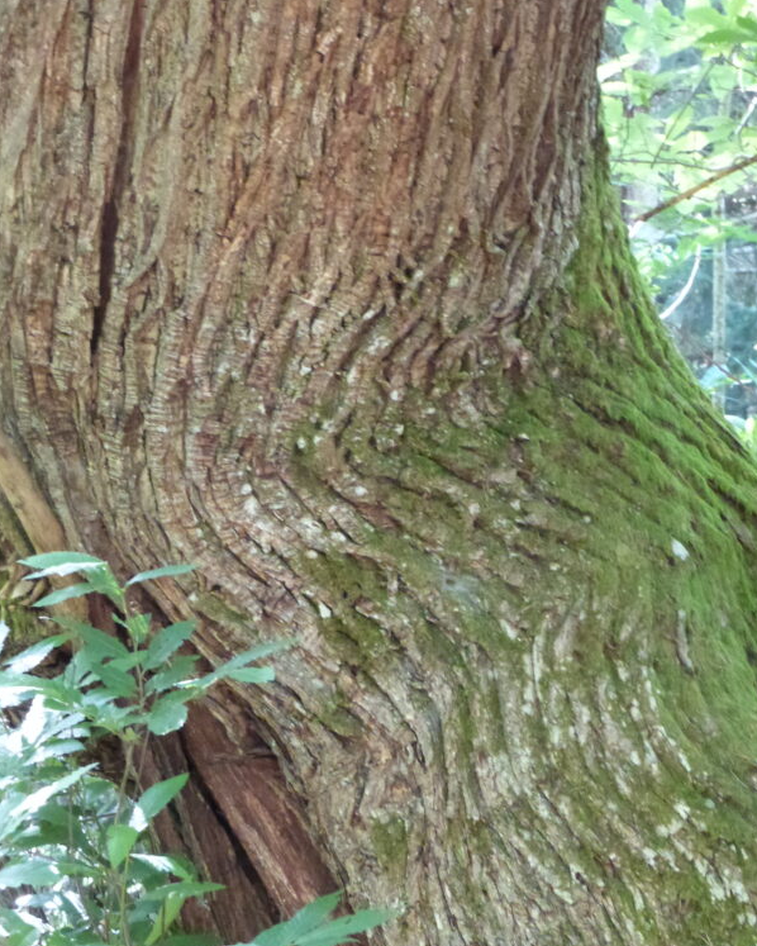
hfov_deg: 15.0
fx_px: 2883
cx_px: 357
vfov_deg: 18.6
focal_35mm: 103
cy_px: 550
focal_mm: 13.8
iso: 800
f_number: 3.3
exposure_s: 1/13
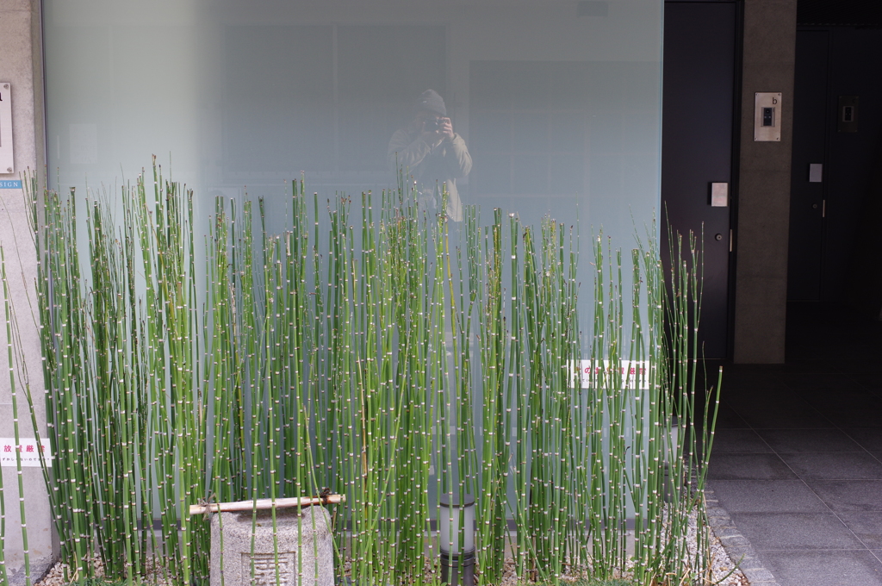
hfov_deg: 38.2
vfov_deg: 25.9
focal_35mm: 52
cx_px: 441
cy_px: 293
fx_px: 1272
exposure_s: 1/40
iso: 320
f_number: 9
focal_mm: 35
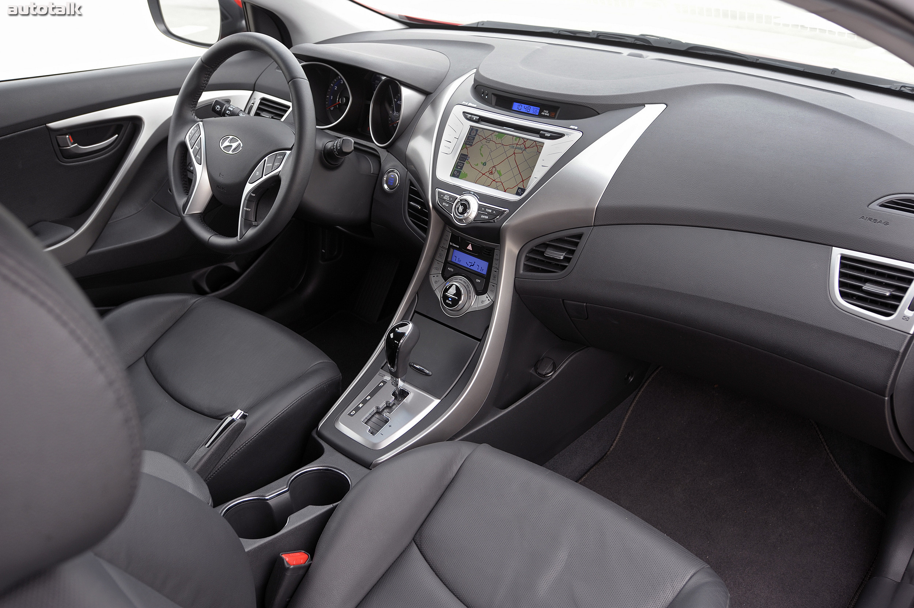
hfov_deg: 58.7
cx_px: 457
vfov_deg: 41.1
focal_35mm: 32
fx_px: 812
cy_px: 304
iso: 400
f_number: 7.1
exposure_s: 1/80
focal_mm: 32
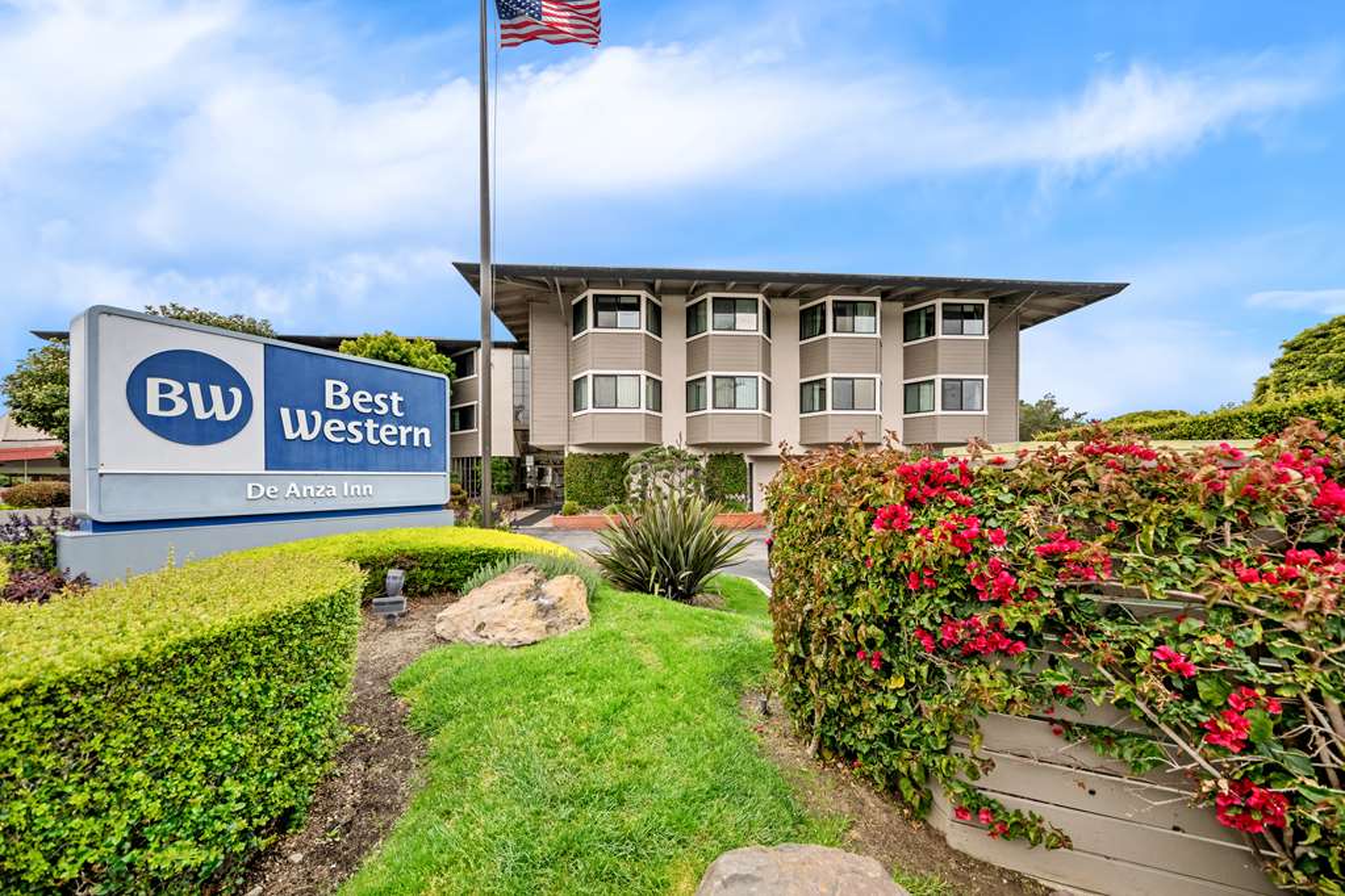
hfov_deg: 112.6
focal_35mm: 12
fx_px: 448
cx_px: 672
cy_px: 448
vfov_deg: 90.0
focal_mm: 12
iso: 800
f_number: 8
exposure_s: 1/5000
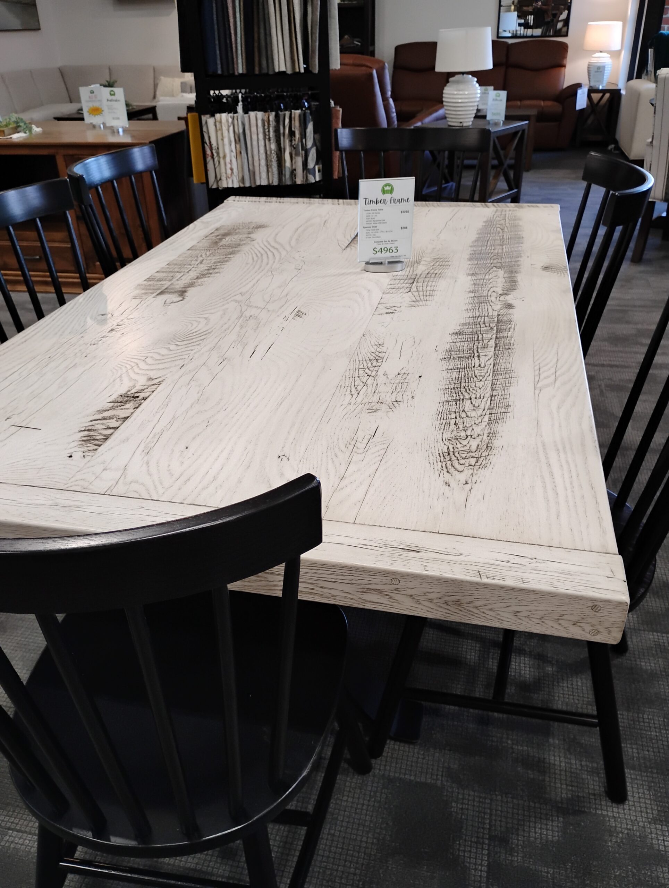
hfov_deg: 49.9
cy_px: 444
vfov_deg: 63.4
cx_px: 334
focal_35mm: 28
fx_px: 720
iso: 778
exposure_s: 1/120
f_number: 1.8
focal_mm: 4.26
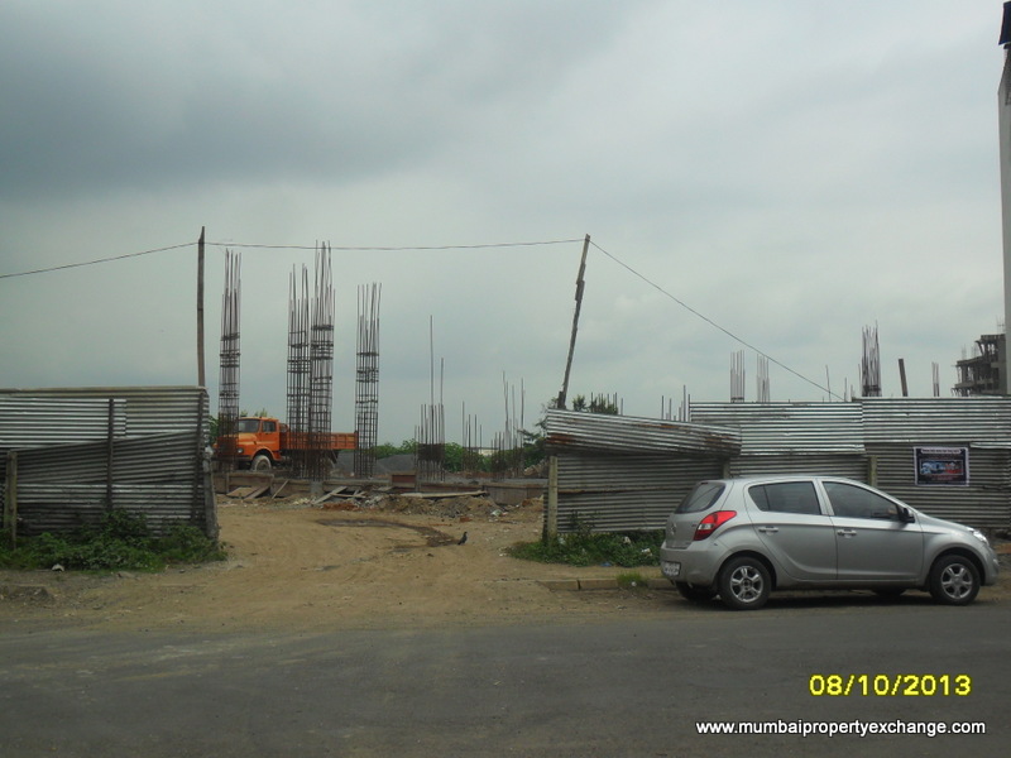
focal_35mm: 37
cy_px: 379
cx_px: 506
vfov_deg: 38.7
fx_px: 1081
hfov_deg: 50.1
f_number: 10.1
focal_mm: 6.6
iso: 100
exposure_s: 1/250
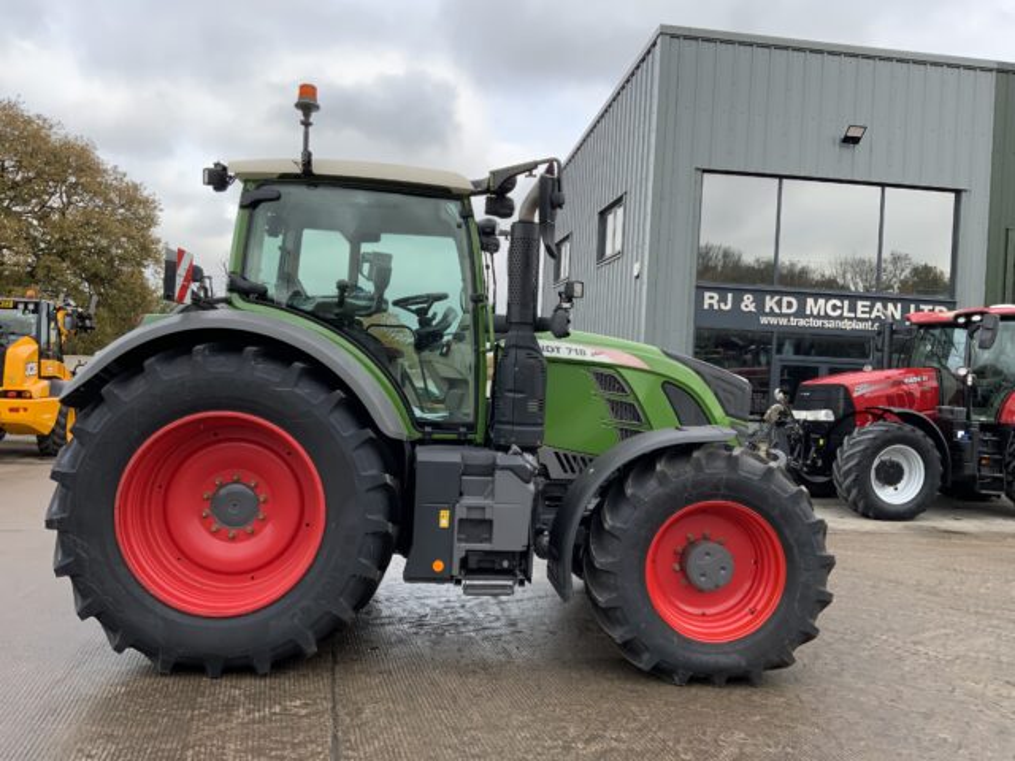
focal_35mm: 29
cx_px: 508
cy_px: 380
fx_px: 850
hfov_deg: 61.7
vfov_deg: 48.2
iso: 16
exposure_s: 1/394
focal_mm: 3
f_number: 1.8
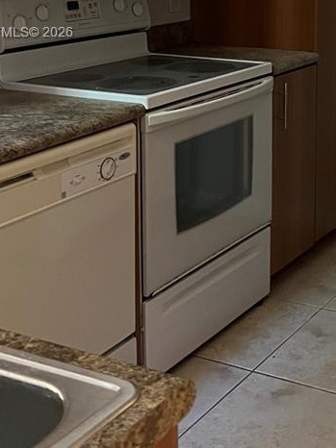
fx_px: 868
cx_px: 328
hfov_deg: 21.2
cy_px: 34
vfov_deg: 27.8
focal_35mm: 67
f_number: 1.5
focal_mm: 5.7
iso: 640
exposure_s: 1/40
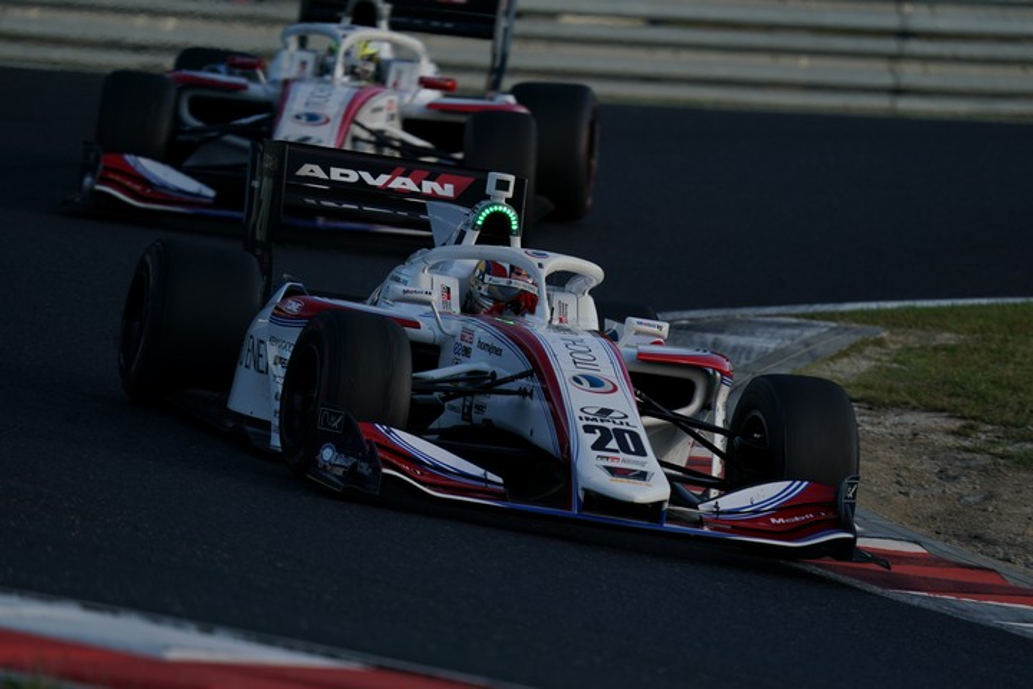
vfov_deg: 2.3
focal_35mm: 600
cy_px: 344
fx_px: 17215
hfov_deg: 3.4
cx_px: 516
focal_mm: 600
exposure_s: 1/800
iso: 200
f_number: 6.3
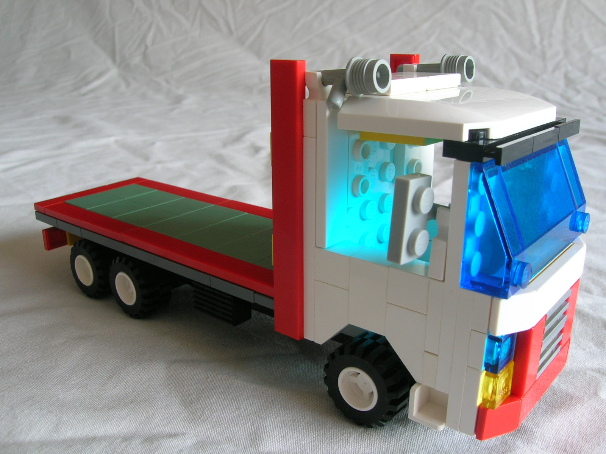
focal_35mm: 34
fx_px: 595
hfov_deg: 54.0
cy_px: 227
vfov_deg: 41.8
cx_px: 303
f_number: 4.9
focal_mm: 5.7
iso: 50
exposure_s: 1/17.2
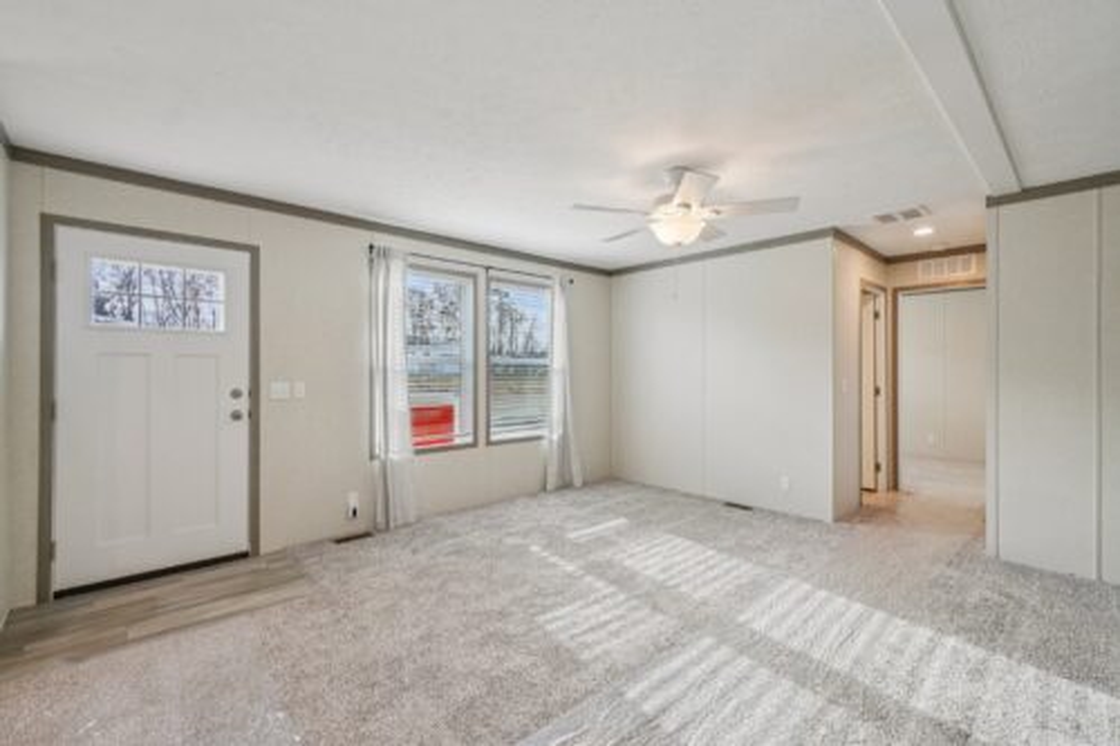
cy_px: 373
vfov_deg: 77.3
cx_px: 560
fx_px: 466
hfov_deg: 100.4
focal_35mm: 15
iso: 200
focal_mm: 10
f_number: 8
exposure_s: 1/30
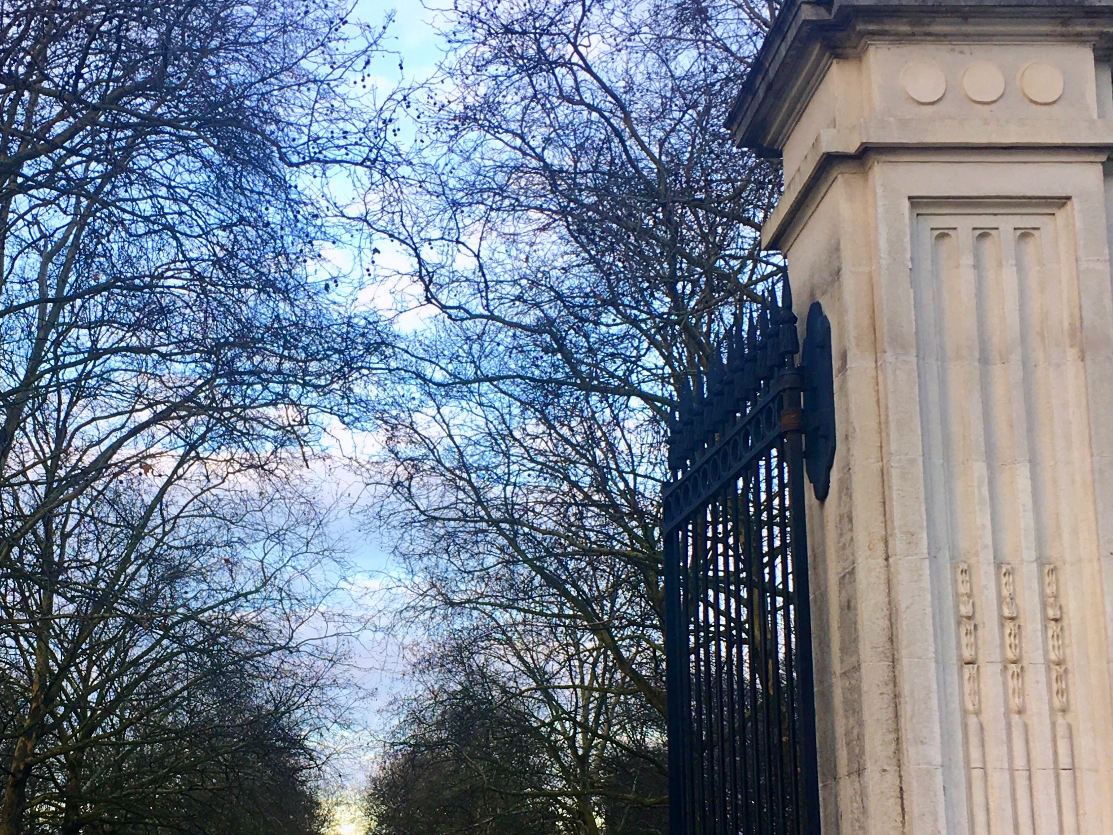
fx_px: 1865
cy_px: 551
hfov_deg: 32.9
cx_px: 342
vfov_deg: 25.1
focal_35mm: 58
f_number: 2.2
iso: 25
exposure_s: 1/100
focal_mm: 4.15
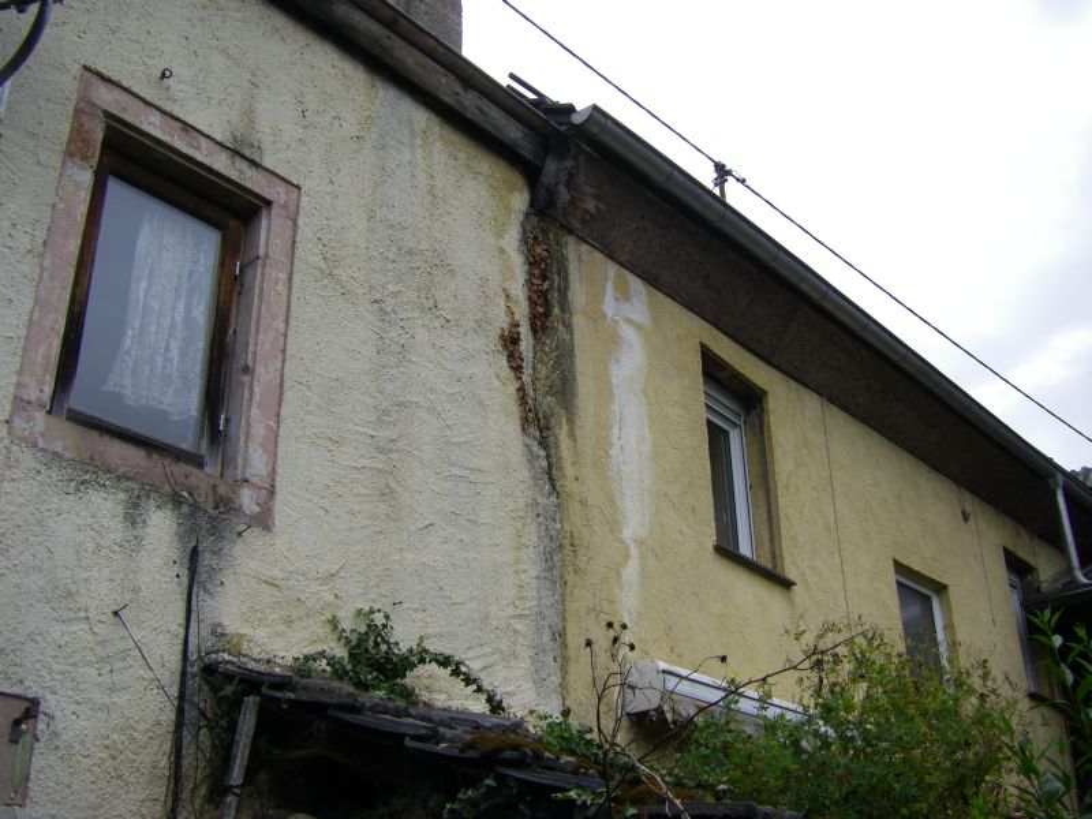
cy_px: 410
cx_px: 546
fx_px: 1199
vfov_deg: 37.7
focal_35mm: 38
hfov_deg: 49.0
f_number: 3.5
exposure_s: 1/160
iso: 64
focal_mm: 6.3
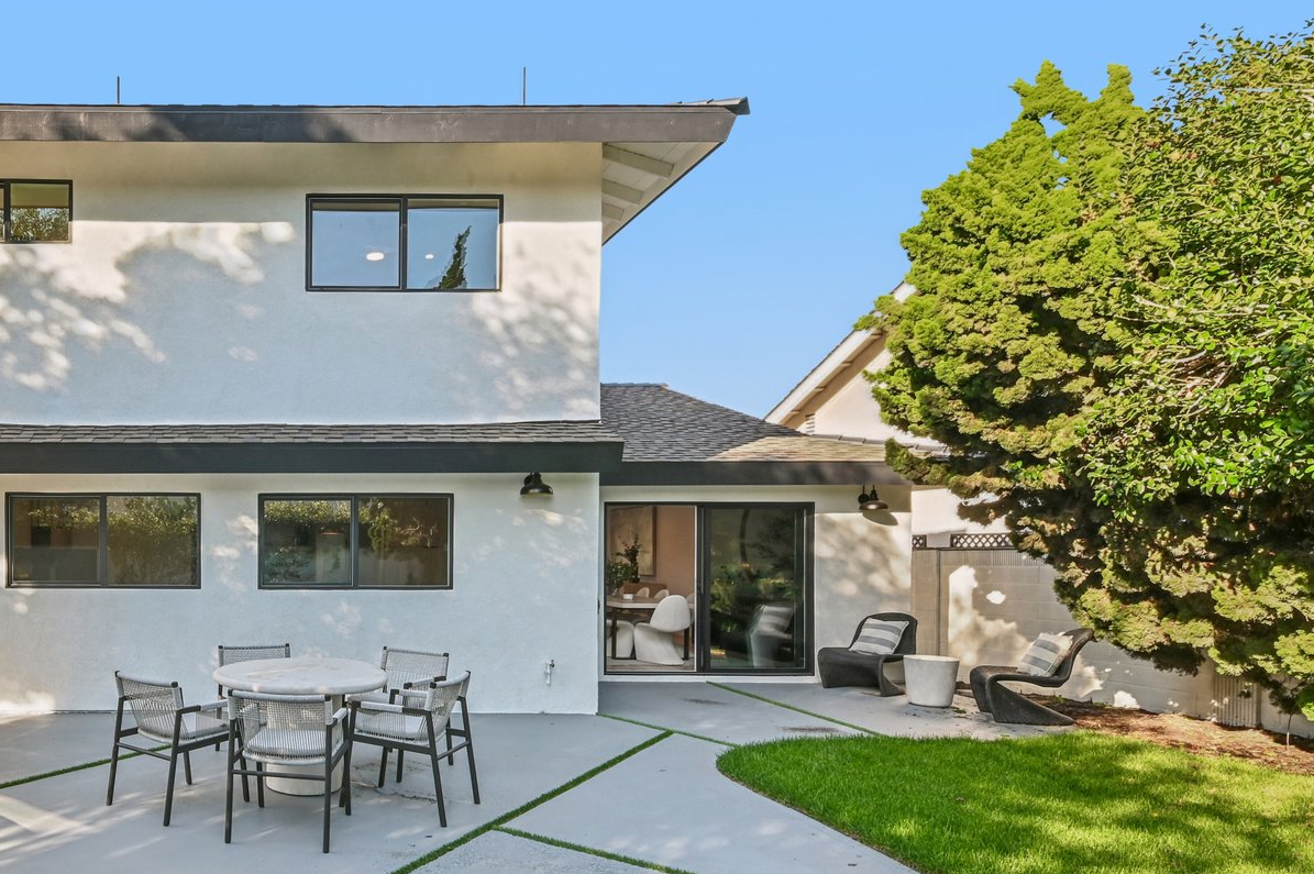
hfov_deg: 66.4
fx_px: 875
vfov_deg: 52.2
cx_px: 249
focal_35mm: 24
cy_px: 569
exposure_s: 1/10
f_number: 20
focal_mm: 14
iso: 250
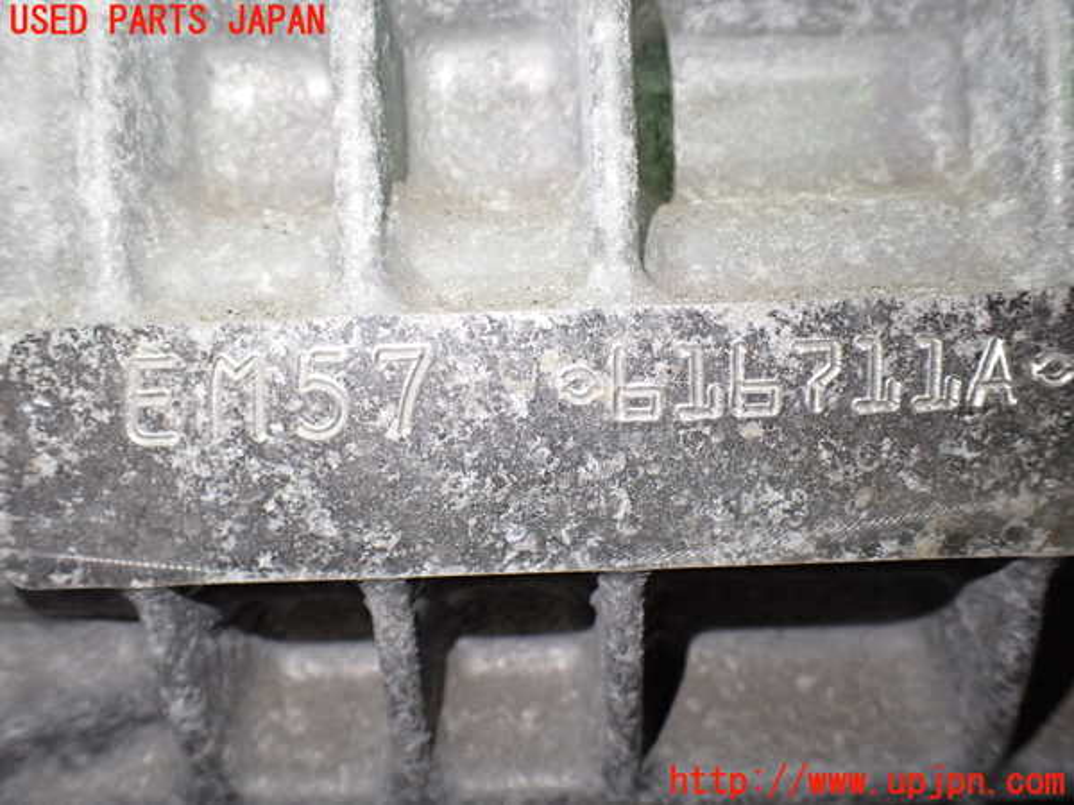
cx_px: 537
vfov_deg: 46.8
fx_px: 931
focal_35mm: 30
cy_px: 402
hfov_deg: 60.0
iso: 400
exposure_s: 1/125
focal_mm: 5.4
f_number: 2.3
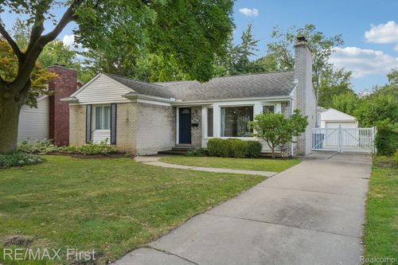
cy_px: 132
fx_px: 298
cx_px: 199
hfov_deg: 67.4
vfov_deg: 47.9
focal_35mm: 27
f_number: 8
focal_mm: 18
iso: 100
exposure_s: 1/30
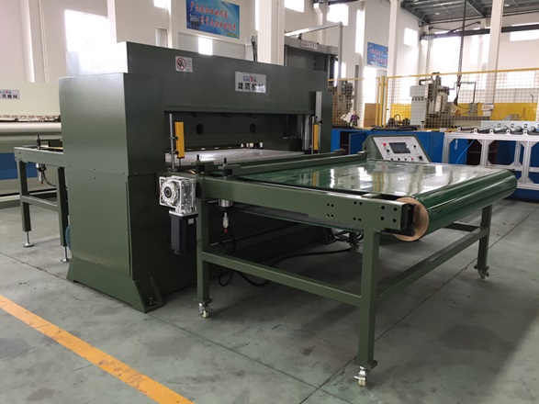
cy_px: 202
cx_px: 270
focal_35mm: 29
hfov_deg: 61.7
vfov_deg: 48.2
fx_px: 451
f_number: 2.2
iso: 32
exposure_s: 1/33
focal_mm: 4.15
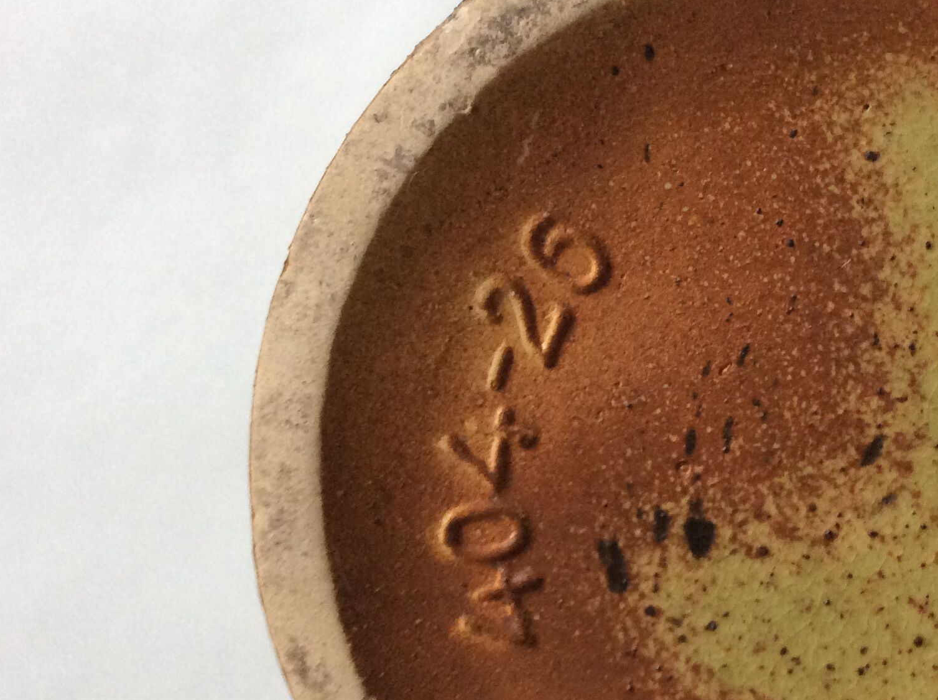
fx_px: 1488
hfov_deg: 33.6
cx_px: 792
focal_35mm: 55
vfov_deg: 26.2
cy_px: 499
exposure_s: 1/25
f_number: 2.4
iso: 160
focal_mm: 3.3
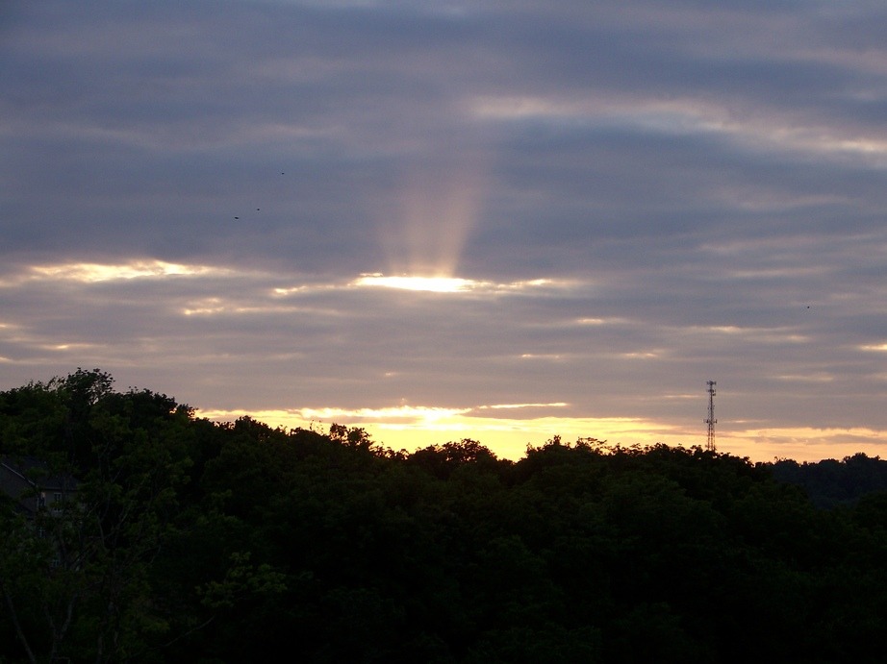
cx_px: 444
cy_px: 332
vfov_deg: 14.0
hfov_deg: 18.6
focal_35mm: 106
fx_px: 2715
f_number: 3.2
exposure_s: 1/160
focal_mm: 17.6
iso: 64
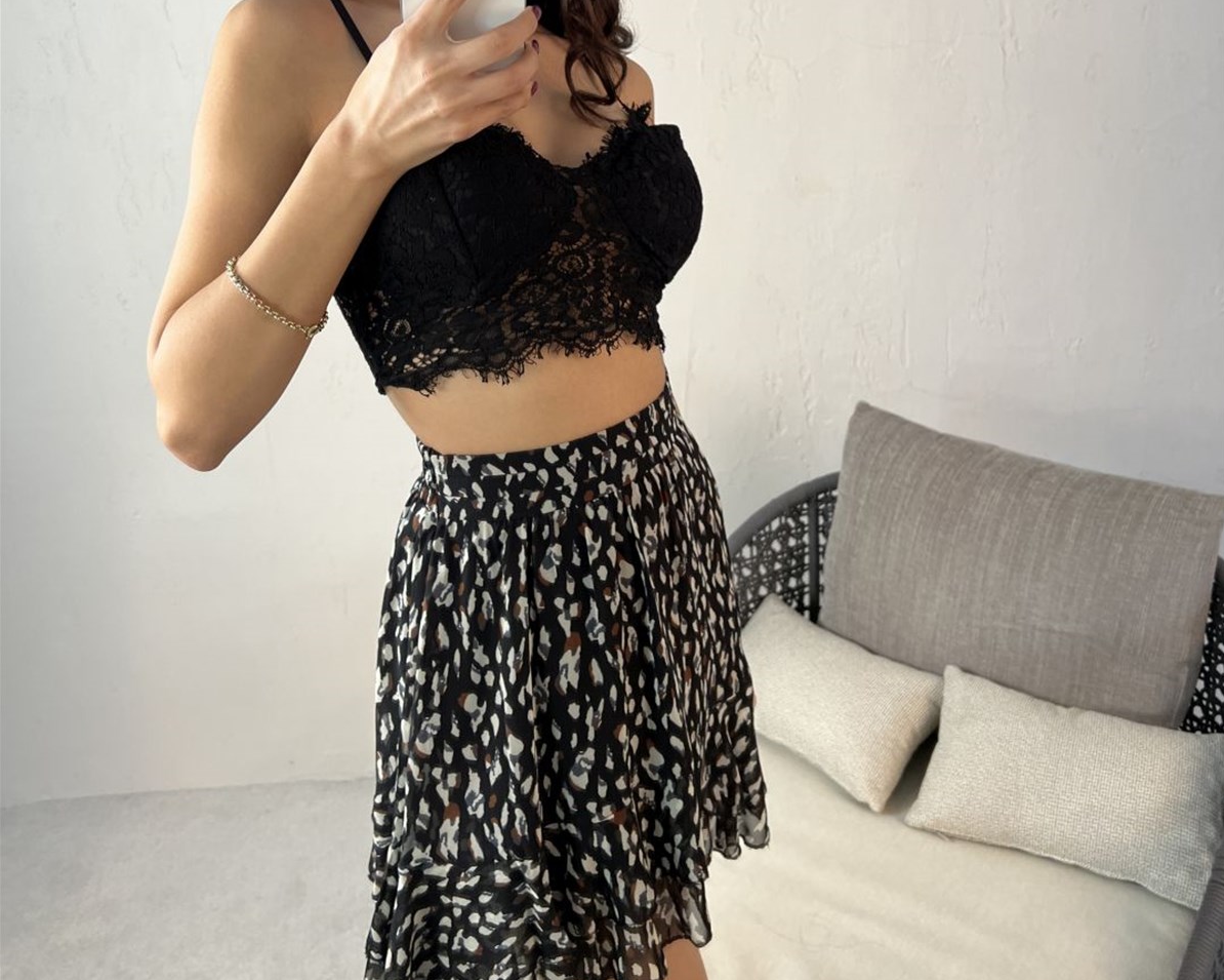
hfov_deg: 52.8
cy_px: 359
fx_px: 1232
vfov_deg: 43.0
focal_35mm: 34
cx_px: 614
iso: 100
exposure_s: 1/100
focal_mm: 5.7
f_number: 1.5
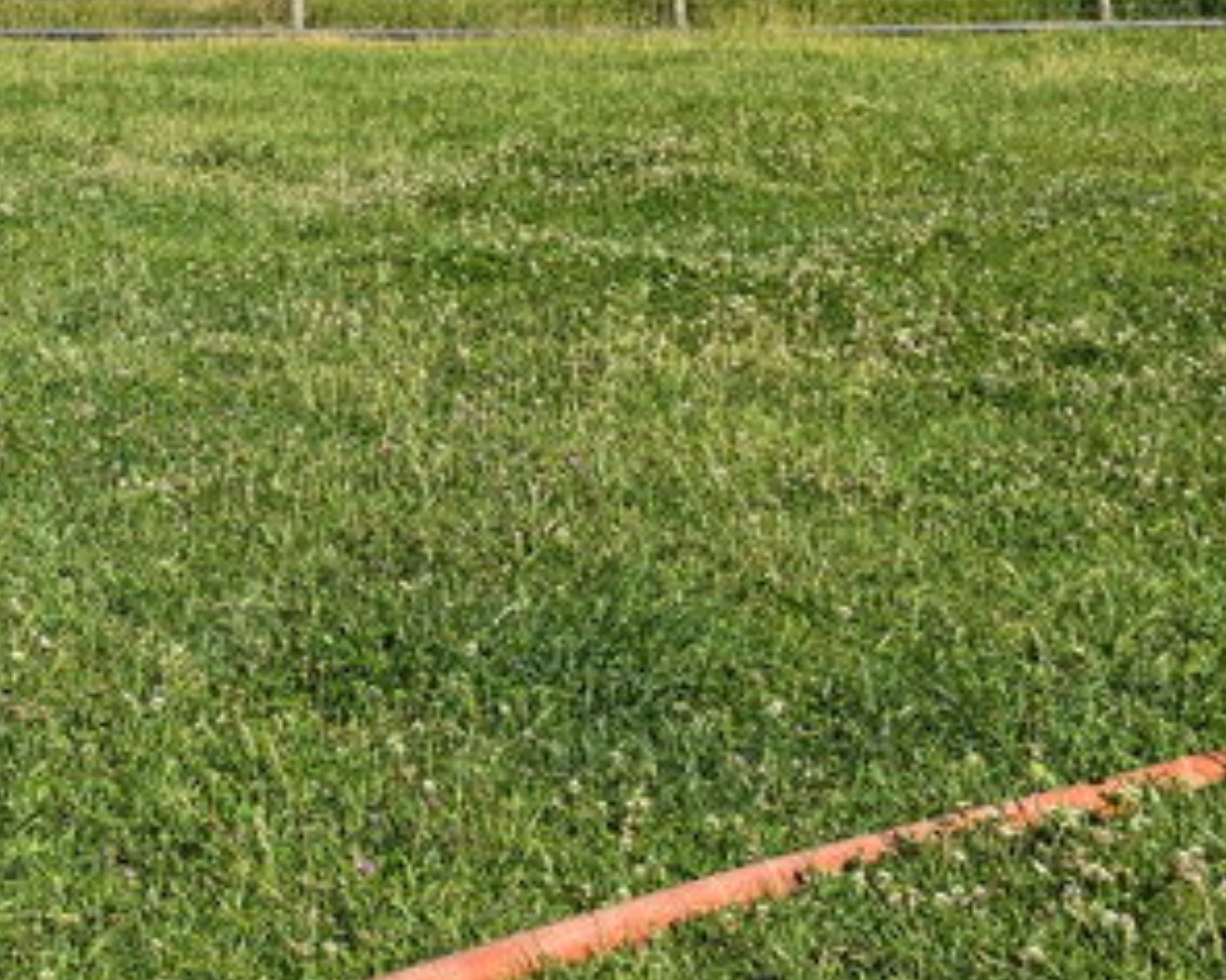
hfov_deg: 20.5
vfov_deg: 18.4
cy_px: -266
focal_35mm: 78
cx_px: -673
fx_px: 2830
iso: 12
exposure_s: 1/1114
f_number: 1.7
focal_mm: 6.3
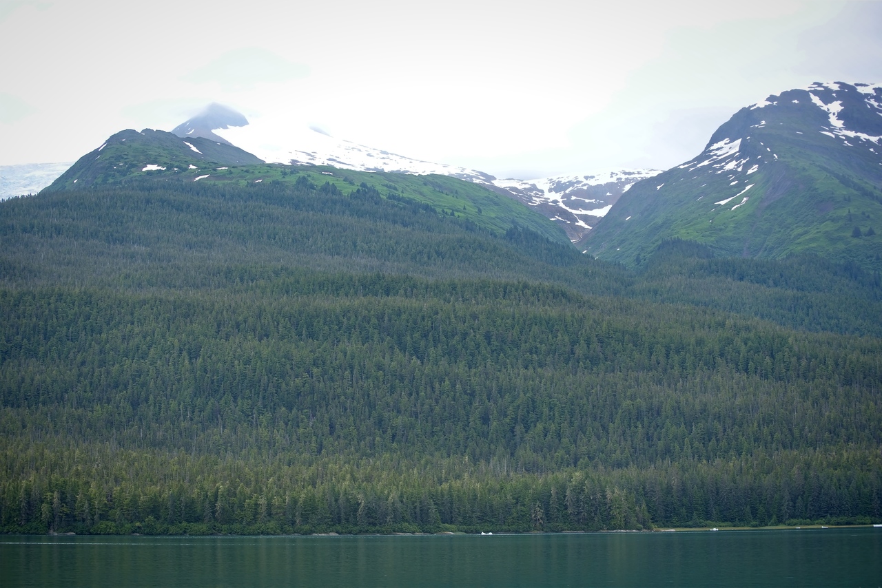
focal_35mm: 70
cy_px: 294
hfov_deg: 28.8
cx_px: 441
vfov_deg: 19.5
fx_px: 1715
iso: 100
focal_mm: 70
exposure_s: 1/200
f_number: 7.1
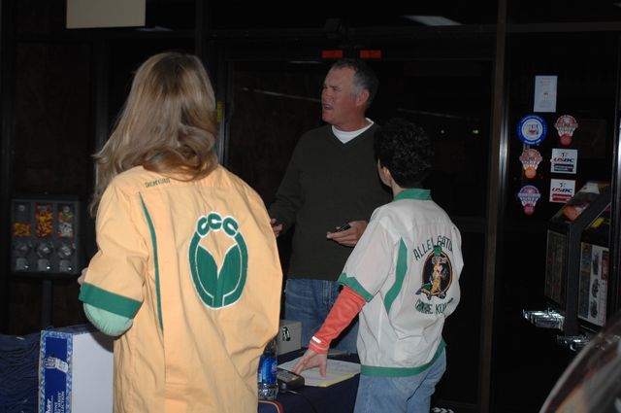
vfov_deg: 20.1
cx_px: 310
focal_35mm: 68
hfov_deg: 29.9
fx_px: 1163
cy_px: 206
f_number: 4
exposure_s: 1/250
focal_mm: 45
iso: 400
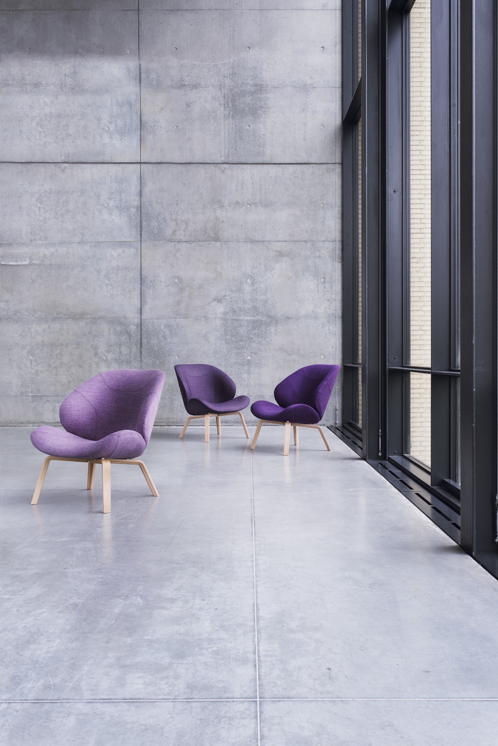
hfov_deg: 37.9
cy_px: 373
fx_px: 726
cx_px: 249
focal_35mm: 35
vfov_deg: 54.4
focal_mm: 35
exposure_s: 1/2
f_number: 13
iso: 100
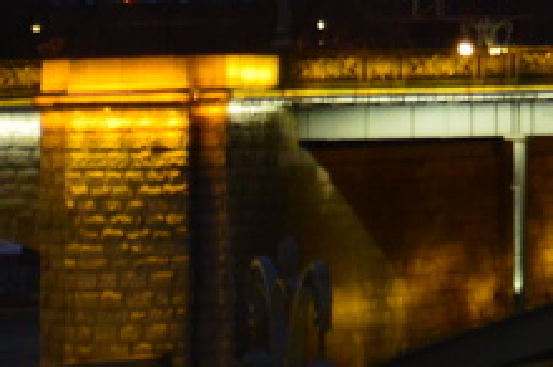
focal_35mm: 861
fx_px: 13206
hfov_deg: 2.4
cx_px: 1091
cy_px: -705
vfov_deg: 1.6
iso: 800
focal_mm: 90
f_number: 5.6
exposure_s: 1/20
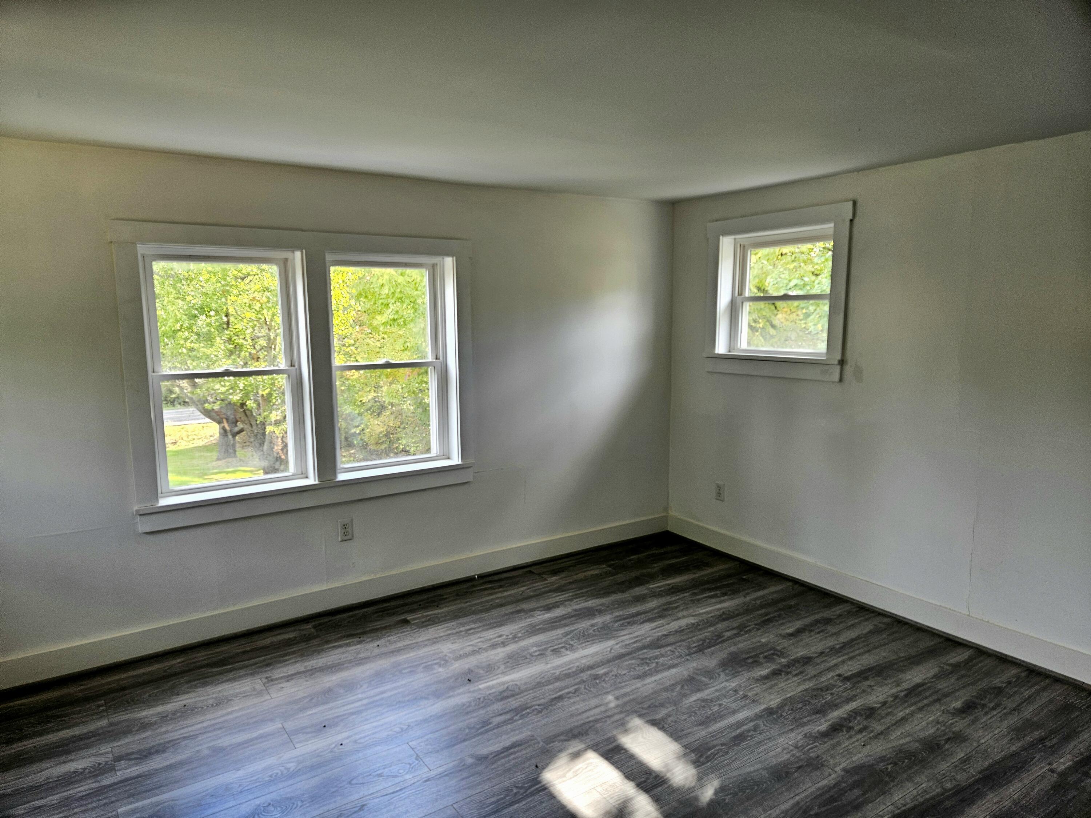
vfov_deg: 58.9
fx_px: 725
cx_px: 546
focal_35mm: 23
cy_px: 409
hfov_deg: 73.9
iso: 125
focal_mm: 5.4
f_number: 1.8
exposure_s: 1/208
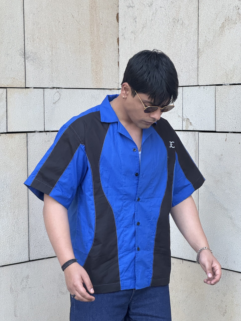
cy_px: 160
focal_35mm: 77
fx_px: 715
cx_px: 120
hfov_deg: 19.1
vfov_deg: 25.3
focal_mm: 9
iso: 100
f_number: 2.8
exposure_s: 1/99
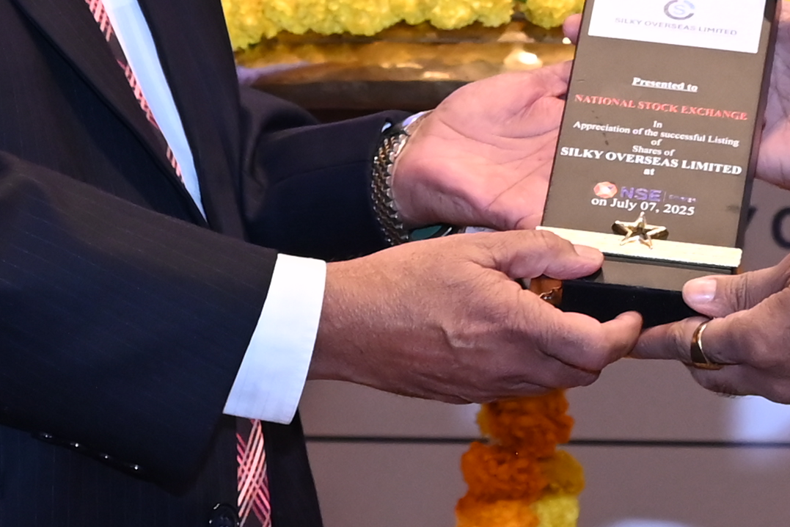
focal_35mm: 285
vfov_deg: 4.8
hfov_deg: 7.2
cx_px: 425
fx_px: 6254
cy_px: -244
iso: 1250
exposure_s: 1/125
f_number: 5.6
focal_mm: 51
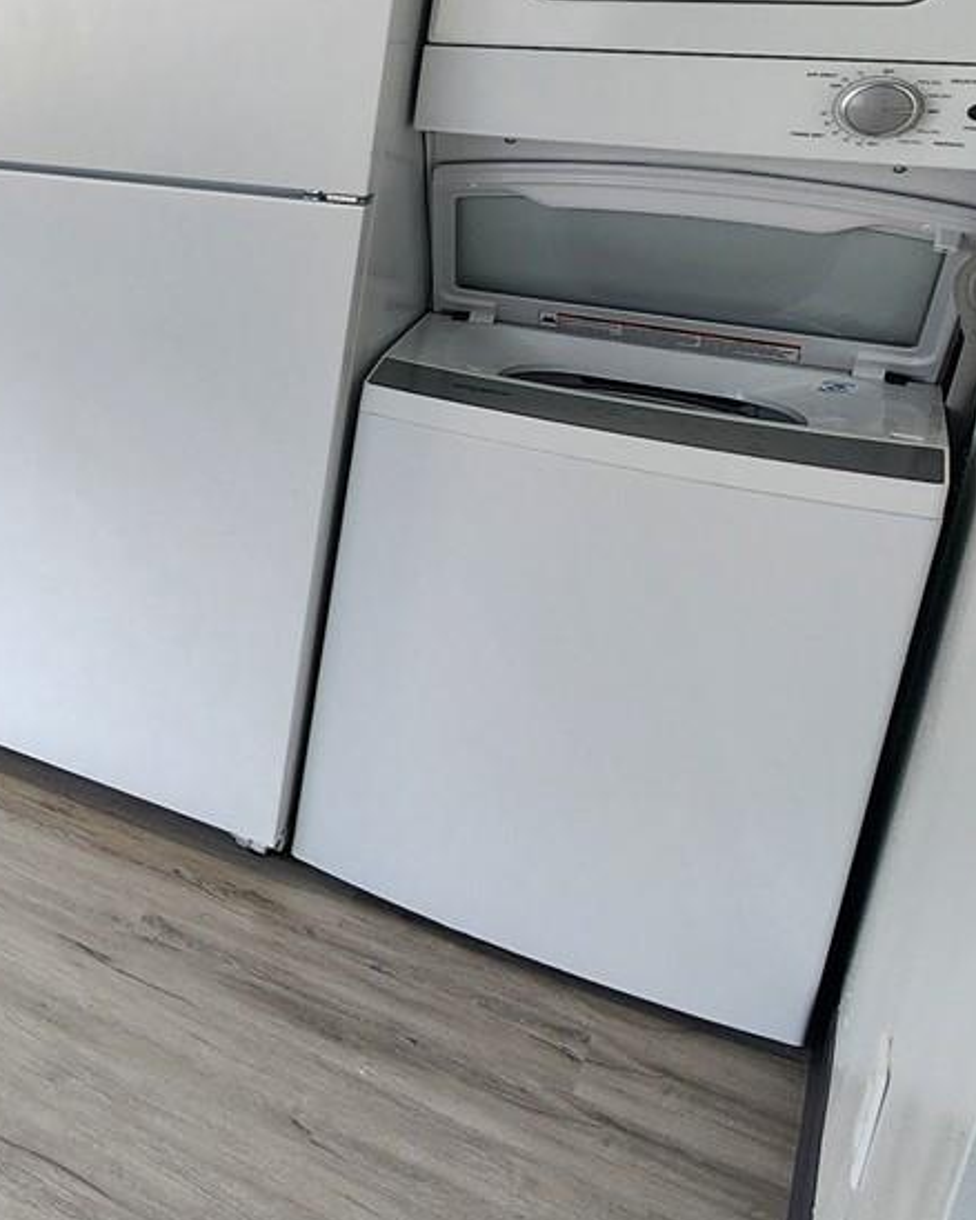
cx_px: -636
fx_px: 1336
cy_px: 293
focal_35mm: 37
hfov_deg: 24.9
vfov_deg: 47.1
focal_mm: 2.2
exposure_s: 1/60
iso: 80
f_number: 2.2
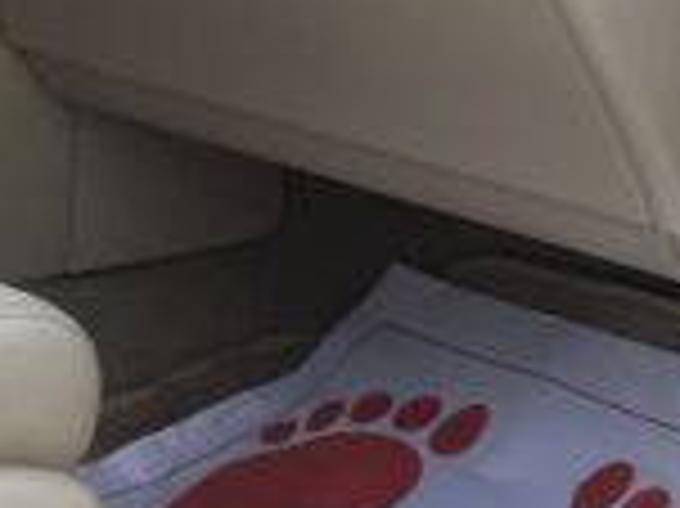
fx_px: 4456
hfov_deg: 8.7
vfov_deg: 6.5
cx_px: 140
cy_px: -216
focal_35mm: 227
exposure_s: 1/30
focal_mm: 6.6
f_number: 2.8
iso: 32
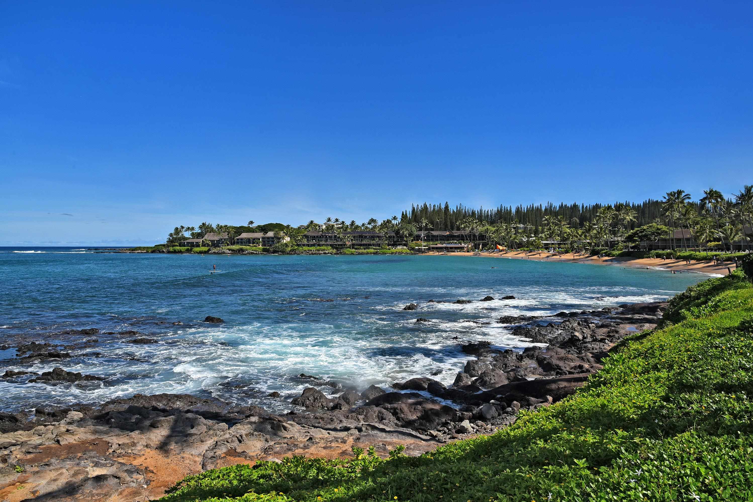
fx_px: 502
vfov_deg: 53.2
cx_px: 376
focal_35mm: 24
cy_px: 251
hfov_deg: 73.7
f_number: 13
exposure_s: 1/200
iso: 100
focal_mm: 24
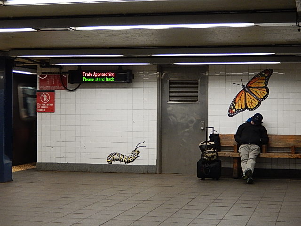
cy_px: 113
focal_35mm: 73
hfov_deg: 26.7
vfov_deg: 20.2
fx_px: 635
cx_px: 150
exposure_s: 1/30
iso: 400
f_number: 4.9
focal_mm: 13.1
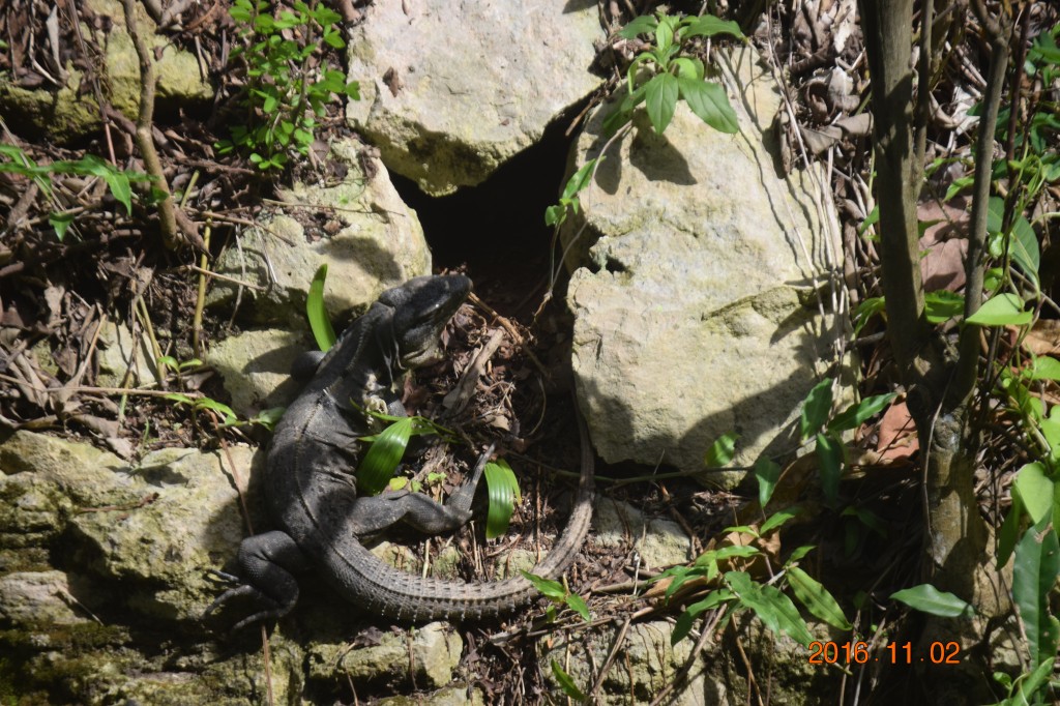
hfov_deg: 6.9
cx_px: 530
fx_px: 8830
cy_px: 353
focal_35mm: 300
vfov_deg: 4.6
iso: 400
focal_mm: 200
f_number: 5.6
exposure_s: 1/1250
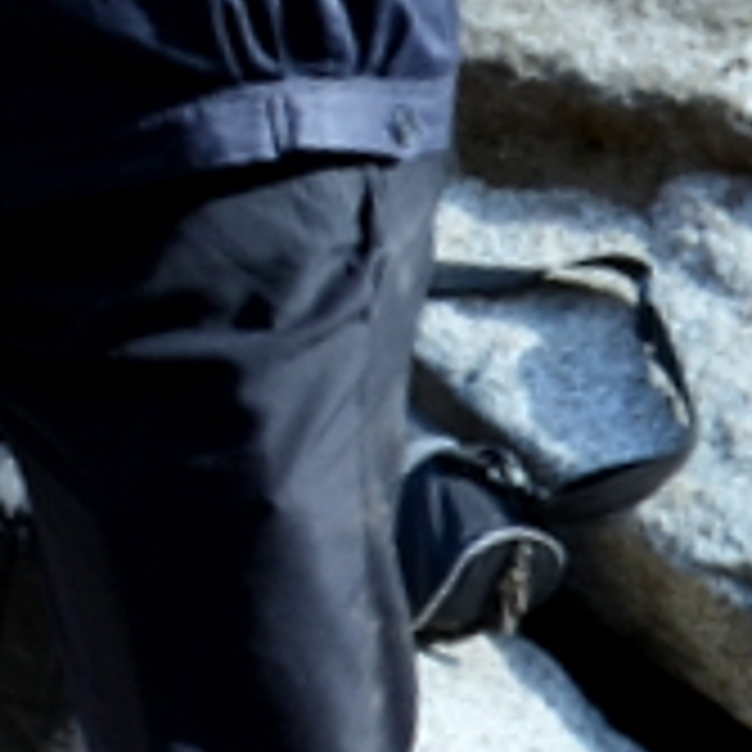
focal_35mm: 195
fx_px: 4793
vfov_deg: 8.9
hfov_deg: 8.8
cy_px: -50
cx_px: -266
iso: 250
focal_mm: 32
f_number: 9
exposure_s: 1/60
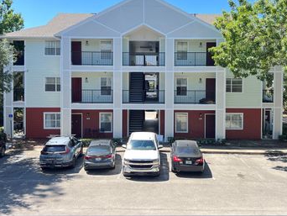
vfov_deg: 37.6
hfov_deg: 48.9
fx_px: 315
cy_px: 89
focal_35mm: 38
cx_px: 155
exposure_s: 1/797
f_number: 1.5
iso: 50
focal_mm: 5.7
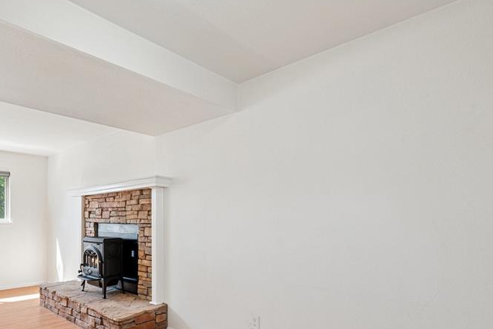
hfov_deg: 73.2
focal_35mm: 23
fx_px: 315
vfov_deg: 53.9
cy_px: 223
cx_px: 155
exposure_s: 1/5
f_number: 11
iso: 100
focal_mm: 15
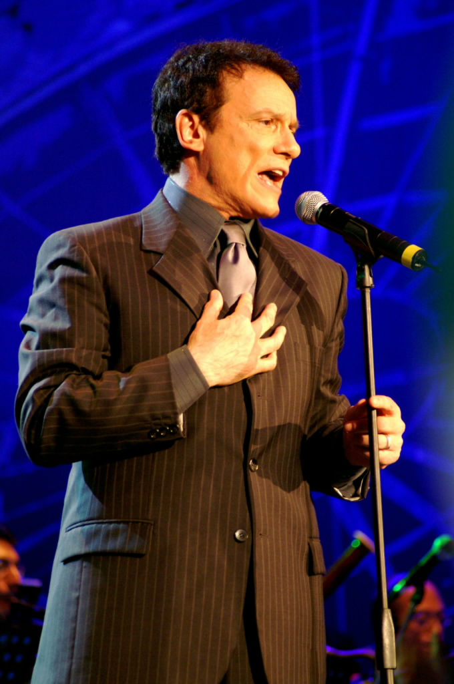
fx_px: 5974
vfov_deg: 6.5
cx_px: 227
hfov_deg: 4.4
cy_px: 342
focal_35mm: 315
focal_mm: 210
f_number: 5.6
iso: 1600
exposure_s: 1/30
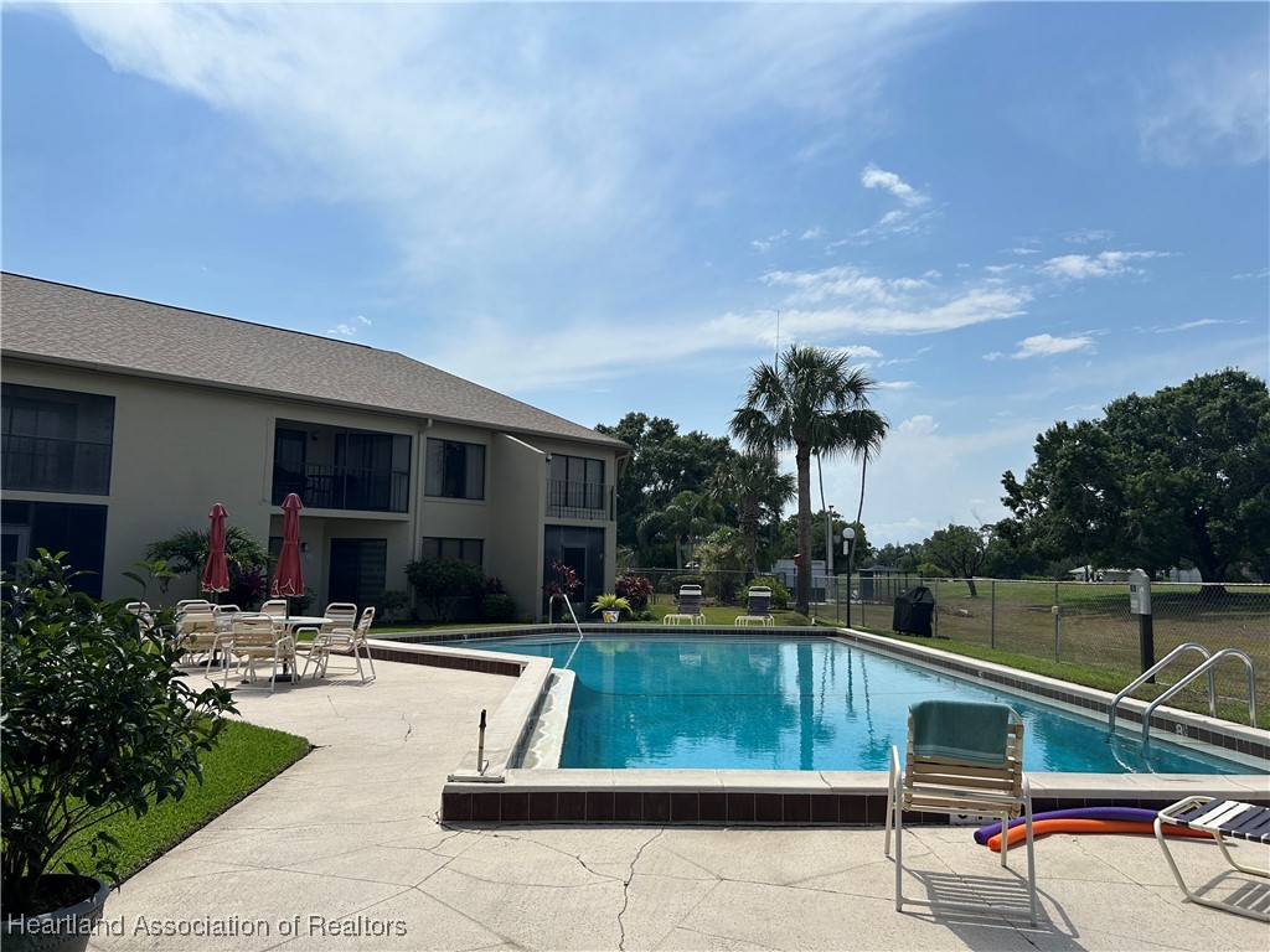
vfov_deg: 53.1
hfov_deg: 67.3
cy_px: 476
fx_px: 954
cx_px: 635
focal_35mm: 26
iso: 50
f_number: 1.5
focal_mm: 5.7
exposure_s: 1/8696
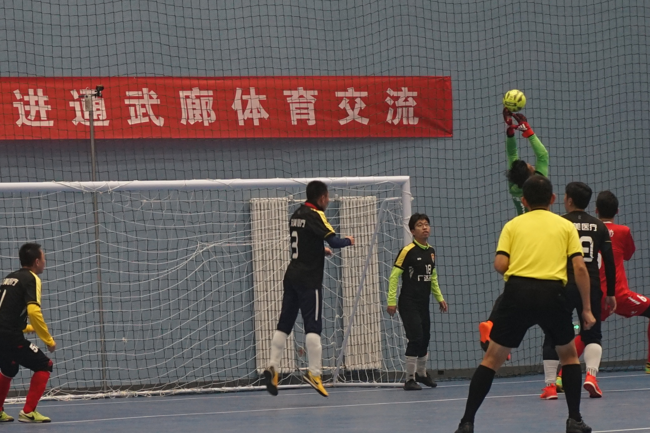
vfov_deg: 9.5
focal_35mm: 144
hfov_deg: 14.3
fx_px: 2599
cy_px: 280
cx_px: 291
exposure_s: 1/160
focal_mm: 70
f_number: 4
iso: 1000
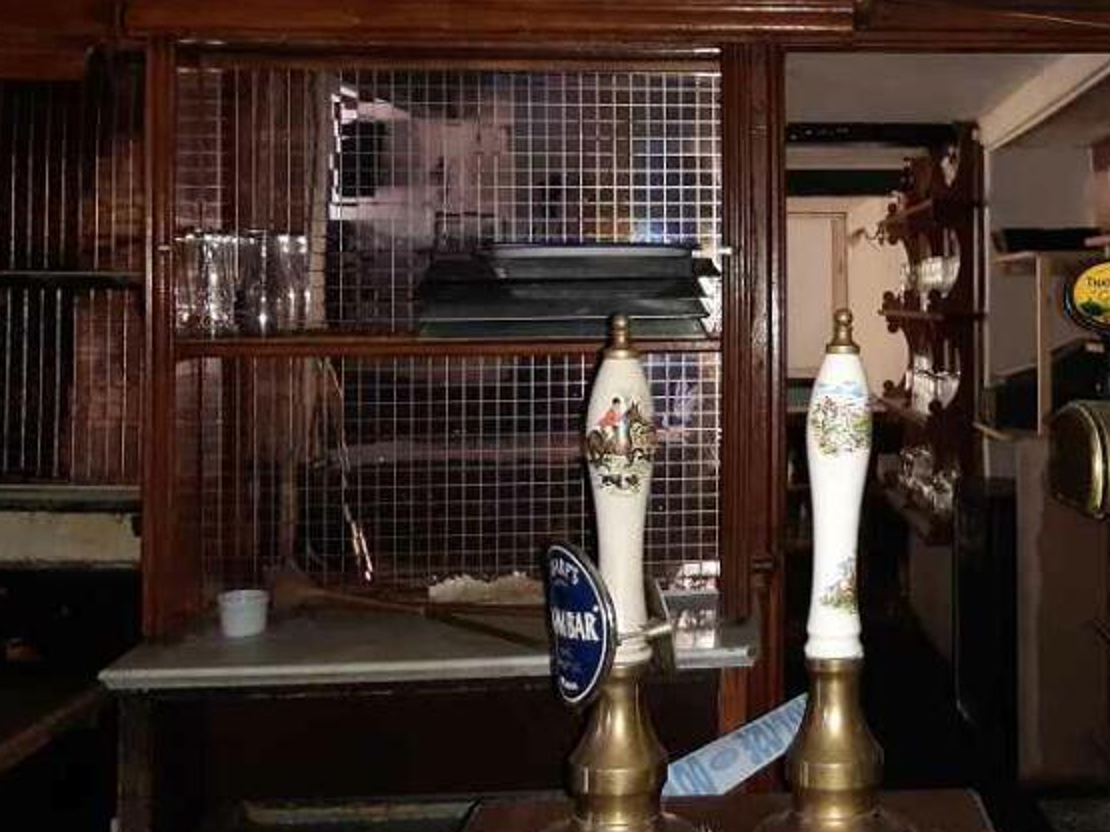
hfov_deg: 38.5
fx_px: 1539
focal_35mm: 48
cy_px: 252
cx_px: 852
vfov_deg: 30.0
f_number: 1.7
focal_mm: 3.92
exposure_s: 1/17
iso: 640
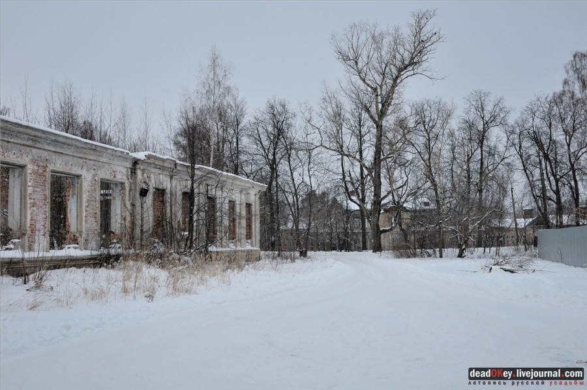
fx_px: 586
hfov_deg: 53.2
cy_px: 195
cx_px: 294
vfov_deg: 36.8
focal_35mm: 36
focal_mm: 24
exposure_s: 1/200
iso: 320
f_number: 9
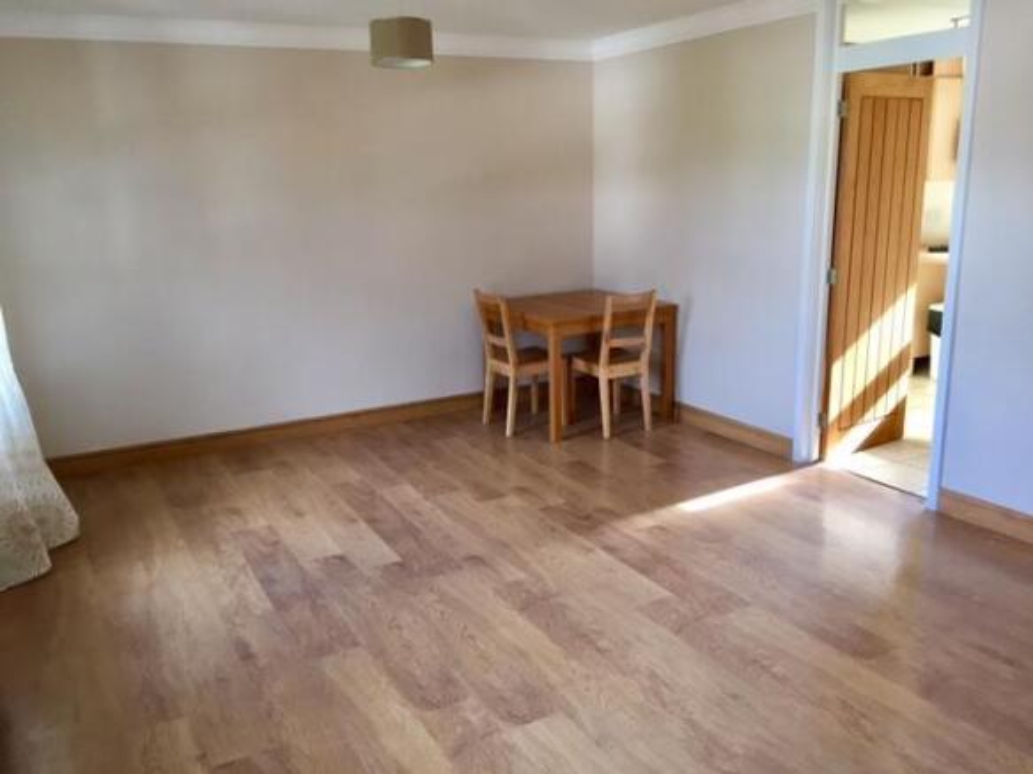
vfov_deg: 48.2
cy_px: 387
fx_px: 865
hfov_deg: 61.7
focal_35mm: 29
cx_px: 516
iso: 50
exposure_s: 1/33
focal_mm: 4.15
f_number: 2.2
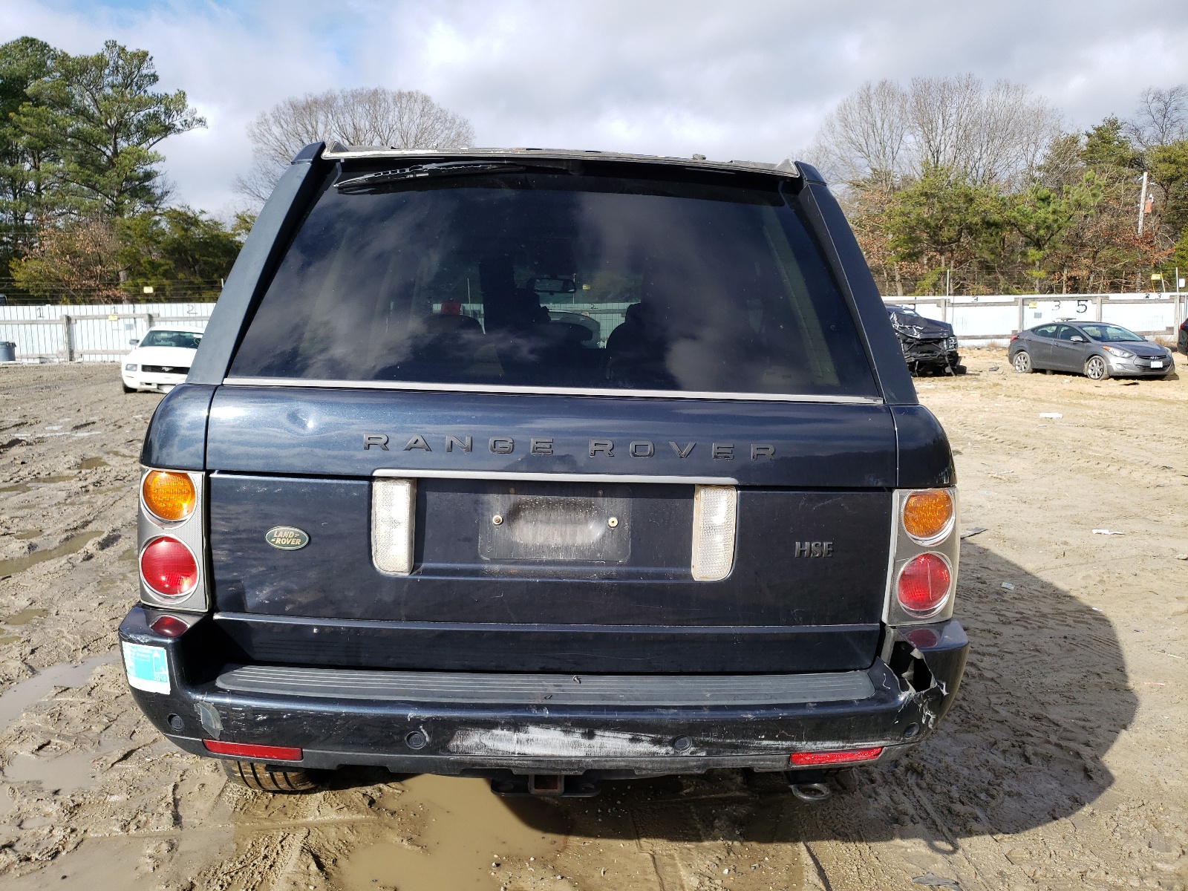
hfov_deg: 67.3
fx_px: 892
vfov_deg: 53.1
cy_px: 446
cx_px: 594
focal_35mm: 26
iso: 50
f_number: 1.5
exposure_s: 1/2000
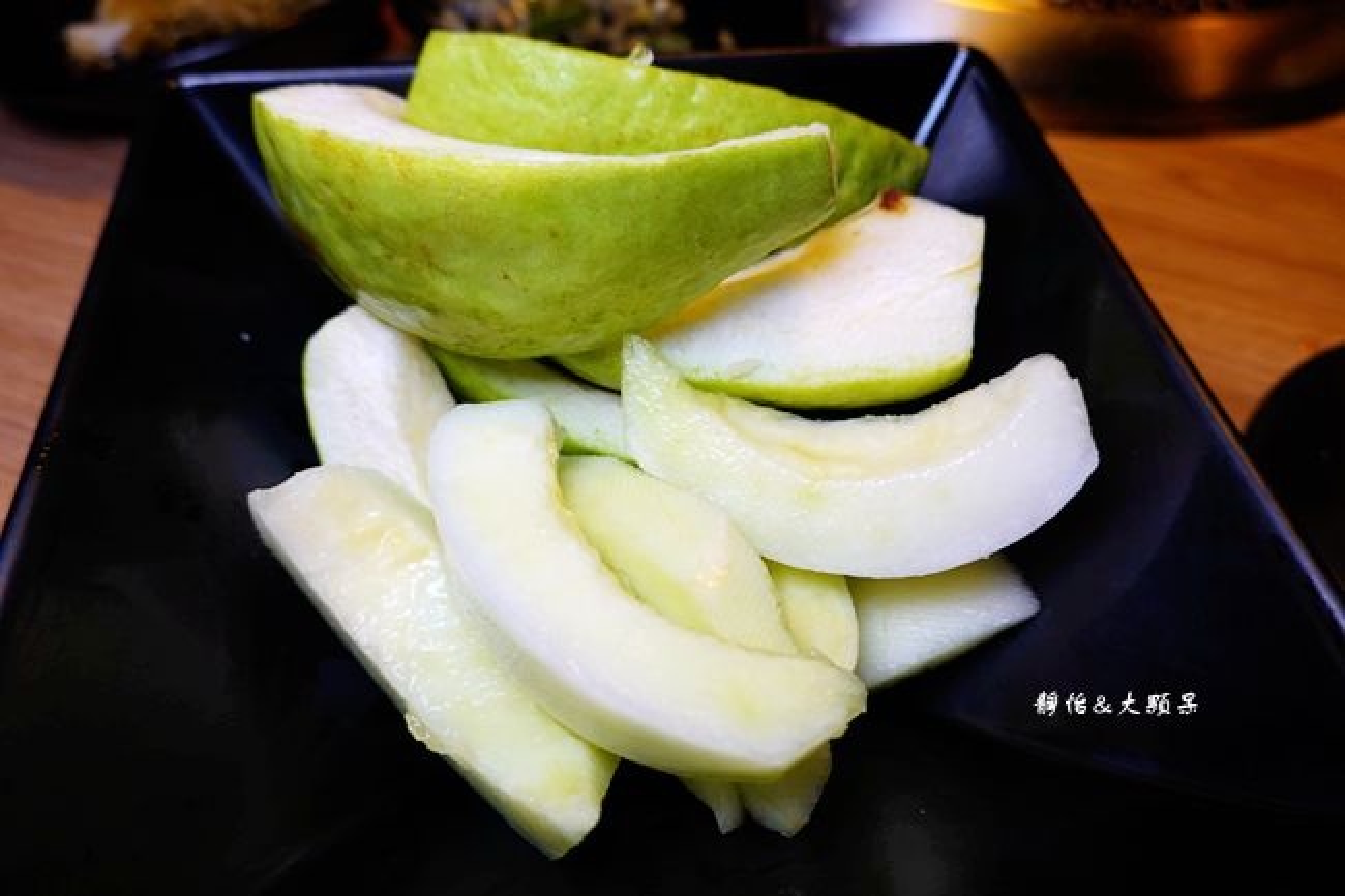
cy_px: 448
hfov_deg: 73.8
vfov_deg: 53.1
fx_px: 896
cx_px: 672
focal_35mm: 24
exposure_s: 1/200
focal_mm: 9
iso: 125
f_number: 2.8
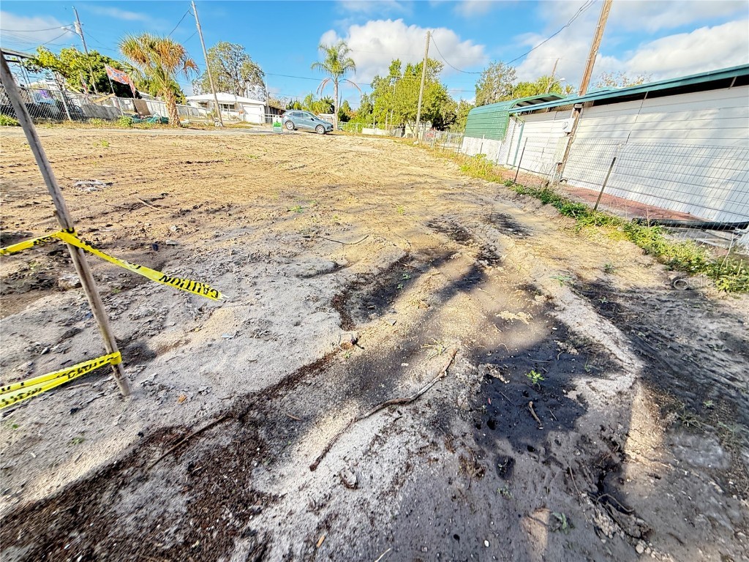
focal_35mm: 14
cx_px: 374
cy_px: 281
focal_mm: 2.22
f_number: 2.2
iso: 64
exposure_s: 1/197
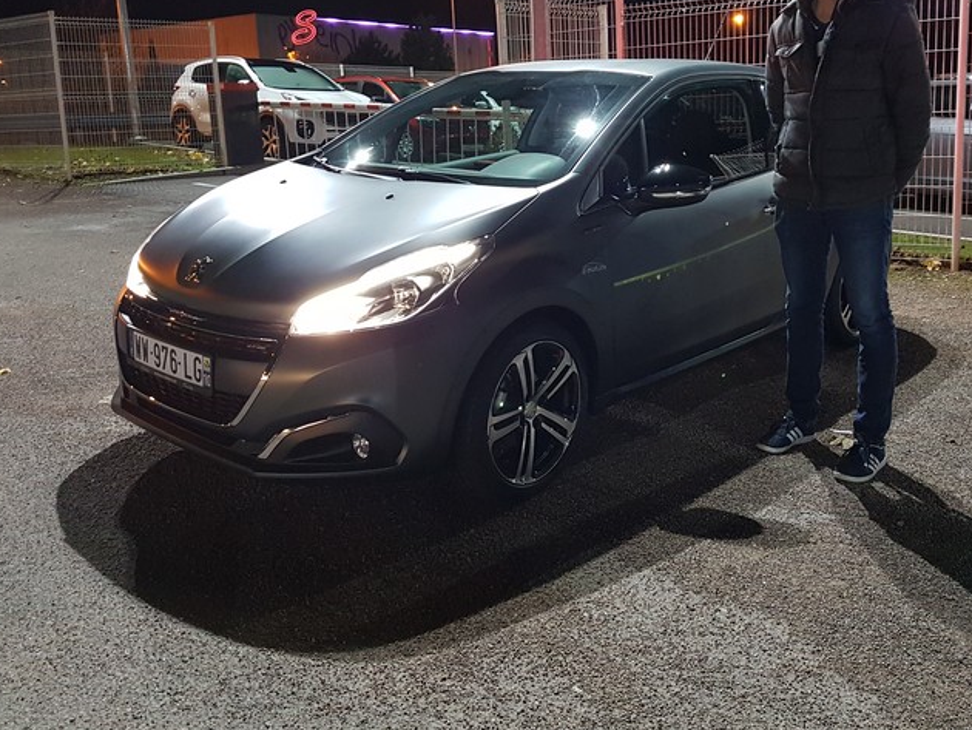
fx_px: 927
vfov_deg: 42.6
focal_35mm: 33
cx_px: 546
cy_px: 270
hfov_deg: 55.2
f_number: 1.7
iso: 250
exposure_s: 1/11
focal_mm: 4.2
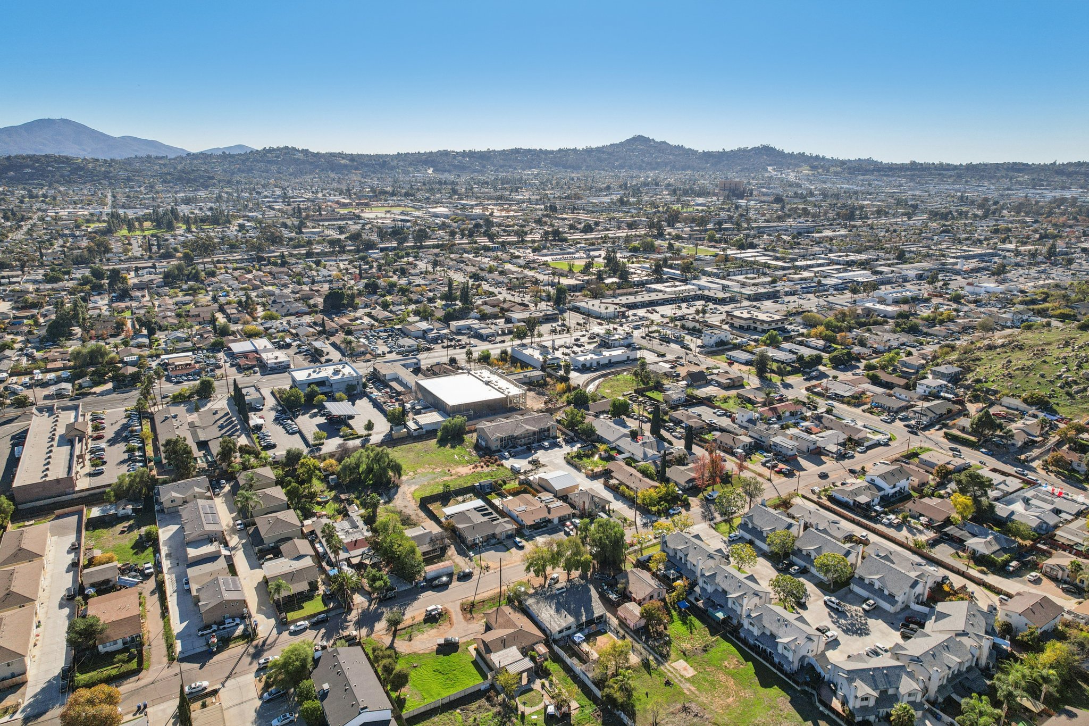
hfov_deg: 78.6
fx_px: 665
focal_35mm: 22
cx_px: 544
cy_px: 363
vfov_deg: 57.2
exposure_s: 1/2500
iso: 100
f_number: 2.8
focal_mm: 8.4
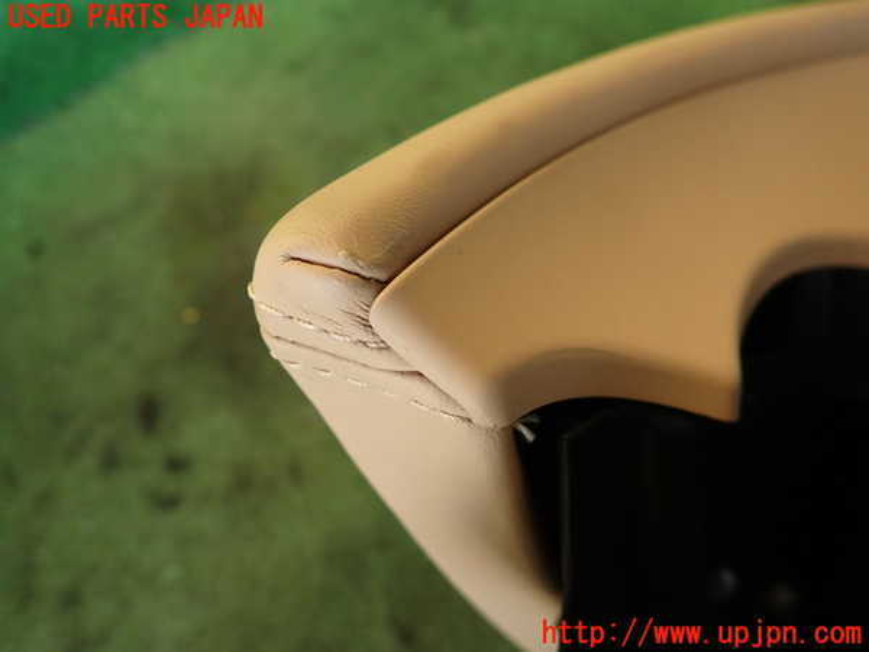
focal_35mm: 25
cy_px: 326
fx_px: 628
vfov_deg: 54.9
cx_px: 434
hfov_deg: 69.4
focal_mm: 4.5
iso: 200
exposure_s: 1/50
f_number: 2
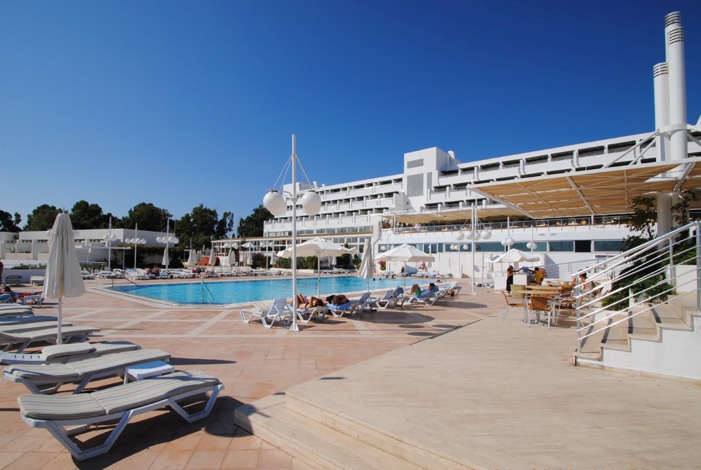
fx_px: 332
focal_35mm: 17
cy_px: 253
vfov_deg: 70.5
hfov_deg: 93.1
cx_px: 329
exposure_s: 1/400
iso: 100
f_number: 10
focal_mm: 10
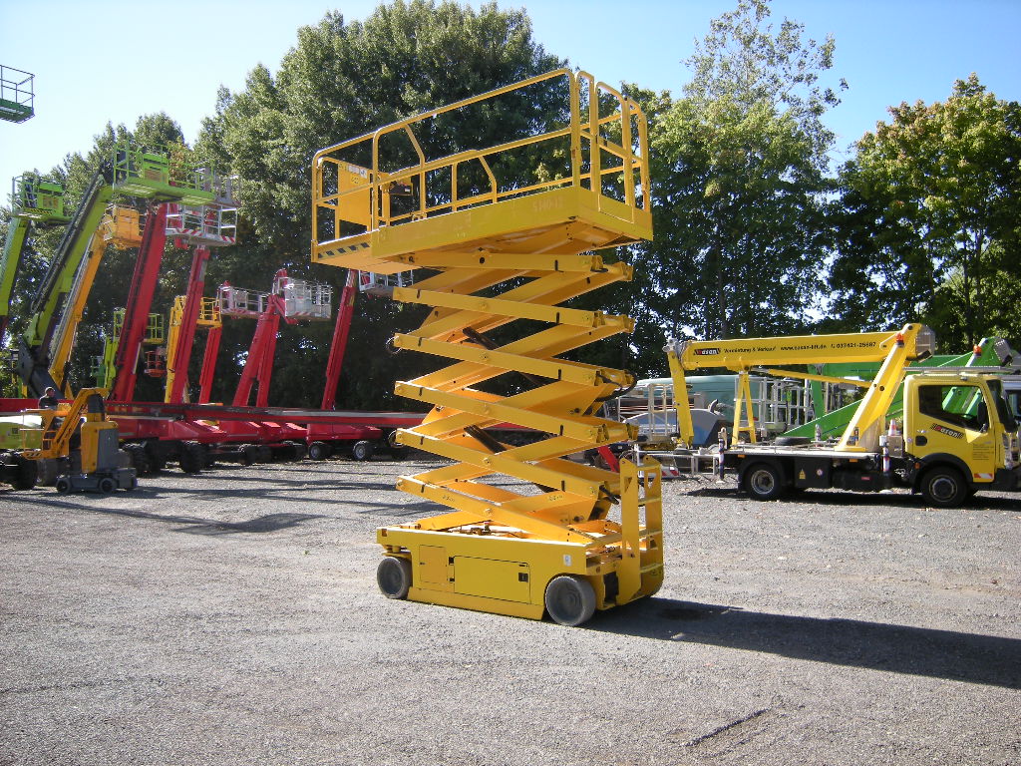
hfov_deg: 63.4
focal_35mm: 28
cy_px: 383
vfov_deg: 49.7
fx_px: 826
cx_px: 510
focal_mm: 4.7
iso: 64
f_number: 2.8
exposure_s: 1/350
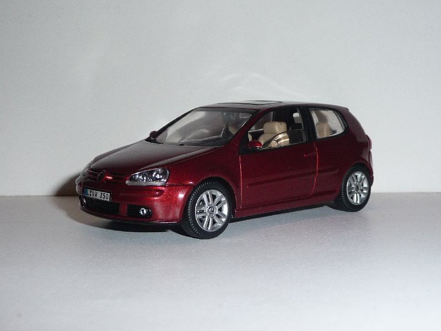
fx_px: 688
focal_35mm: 54
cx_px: 220
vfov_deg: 27.0
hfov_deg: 35.5
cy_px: 166
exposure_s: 1/30
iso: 100
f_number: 3.5
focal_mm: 5.3
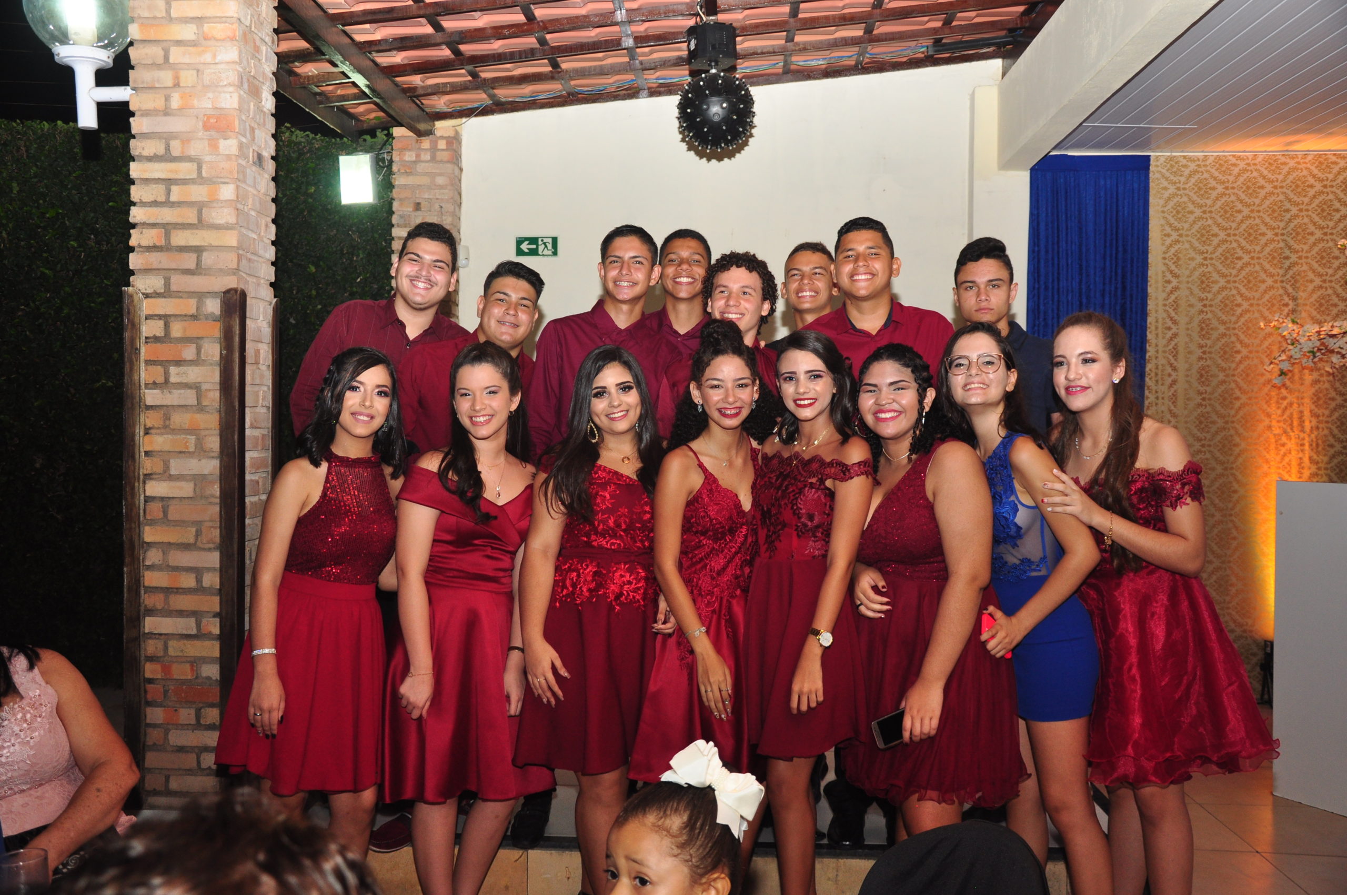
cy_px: 448
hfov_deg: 57.3
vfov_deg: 39.9
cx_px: 674
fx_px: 1233
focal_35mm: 33
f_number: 3.8
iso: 400
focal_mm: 22
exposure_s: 1/125
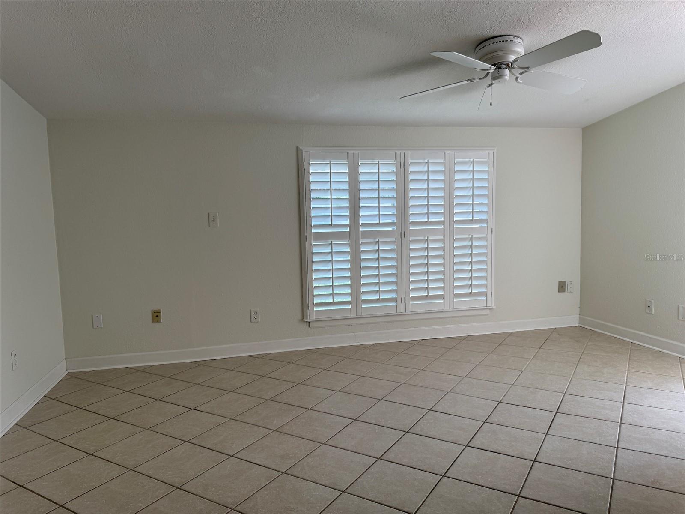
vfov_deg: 56.8
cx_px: 342
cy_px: 257
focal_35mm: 24
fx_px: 475
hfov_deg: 71.6
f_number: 1.78
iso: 80
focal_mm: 6.76
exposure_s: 1/331
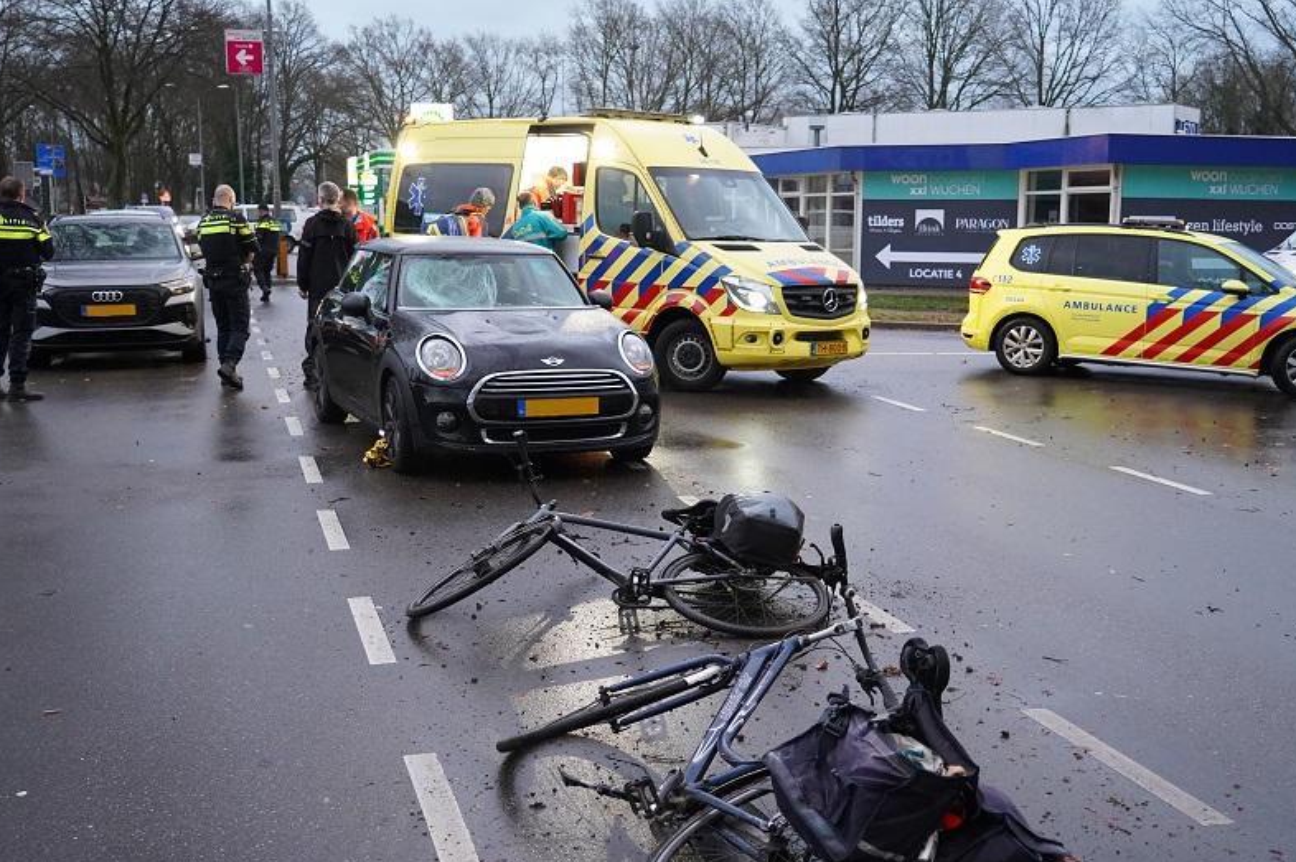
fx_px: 1511
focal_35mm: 42
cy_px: 494
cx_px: 666
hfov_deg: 46.4
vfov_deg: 31.8
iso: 6400
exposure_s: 1/160
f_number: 4
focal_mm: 33
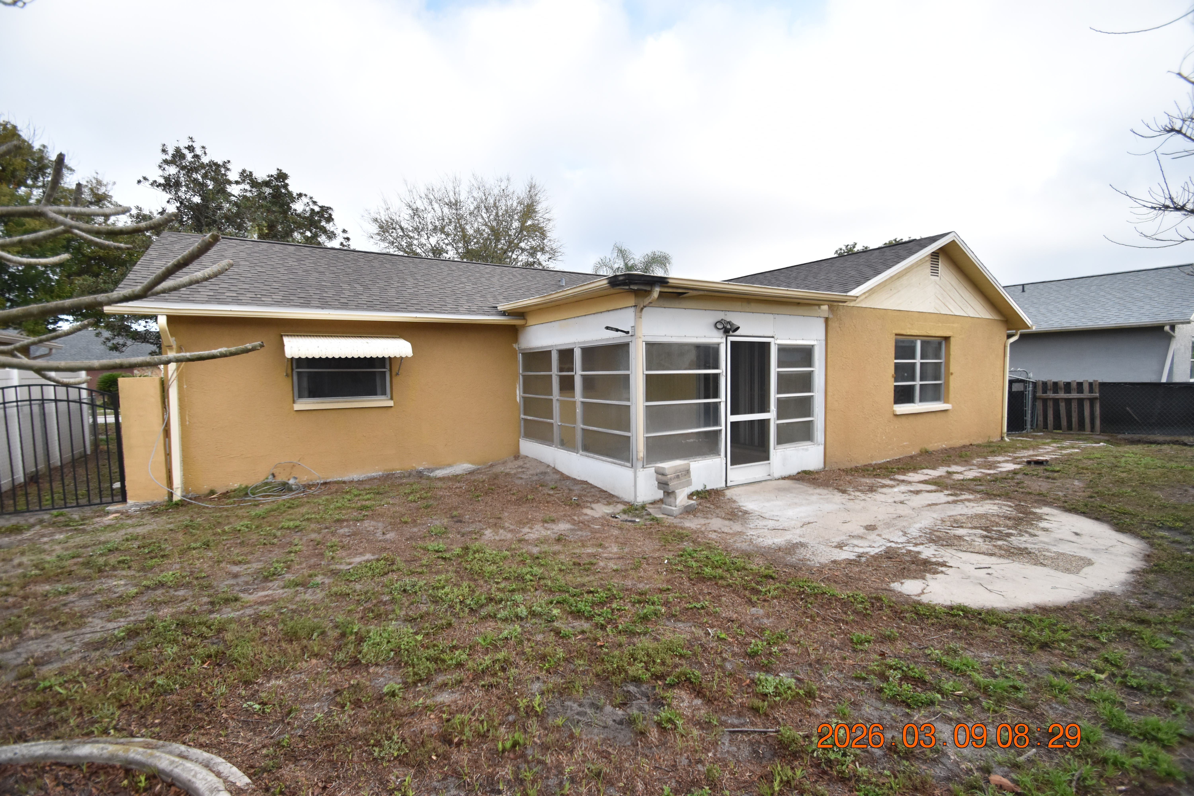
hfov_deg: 100.4
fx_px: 497
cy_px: 398
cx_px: 597
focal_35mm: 15
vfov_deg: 77.3
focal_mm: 10
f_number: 3.5
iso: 800
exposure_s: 1/2000
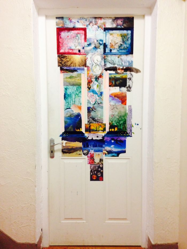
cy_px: 124
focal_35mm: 33
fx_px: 238
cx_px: 94
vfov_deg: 55.3
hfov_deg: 43.0
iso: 250
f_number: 2.4
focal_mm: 4.12
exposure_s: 1/20
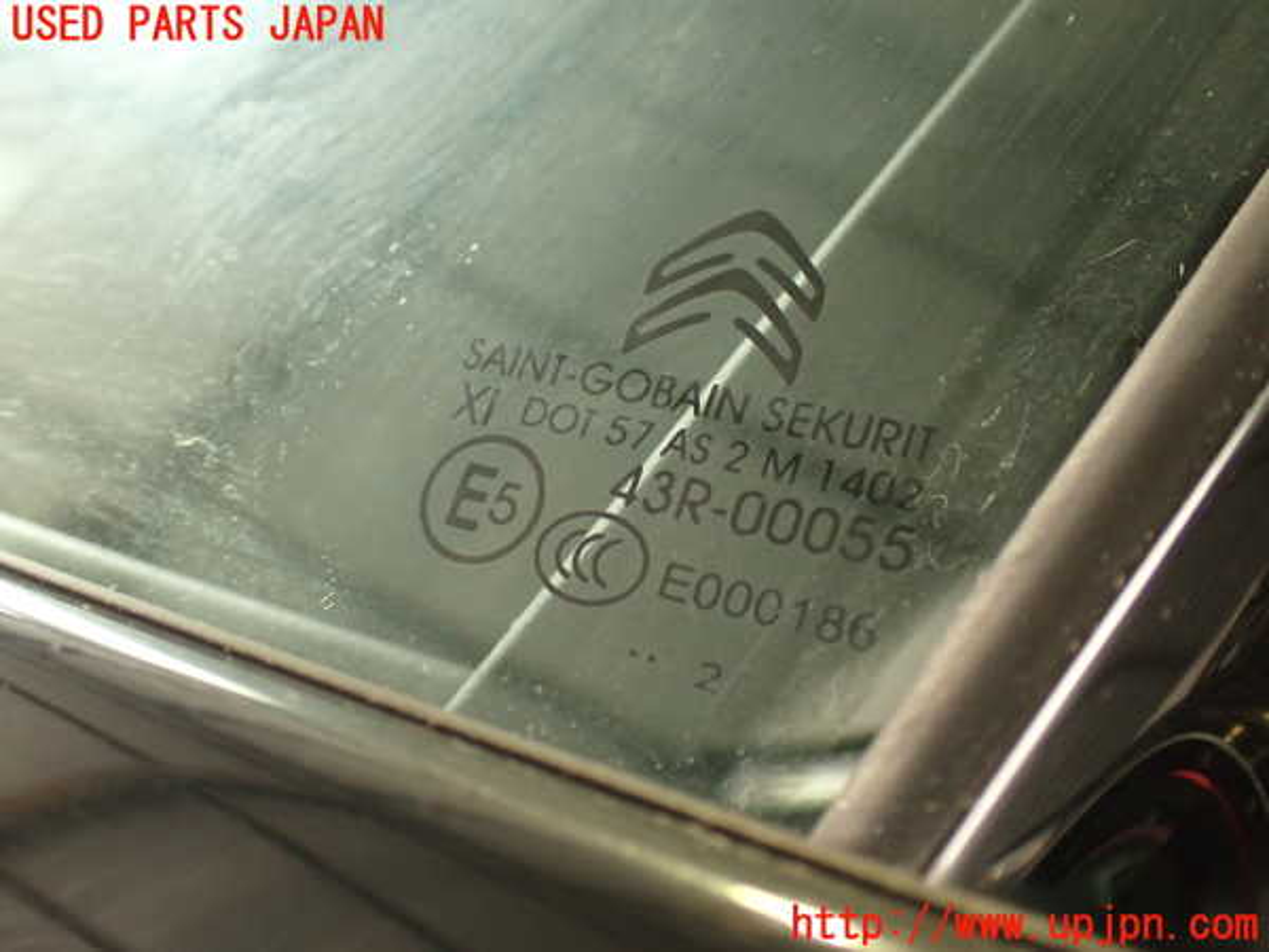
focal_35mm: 36
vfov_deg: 39.7
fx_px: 1320
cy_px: 476
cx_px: 634
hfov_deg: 51.4
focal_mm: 6.37
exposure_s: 1/40
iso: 400
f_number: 2.5
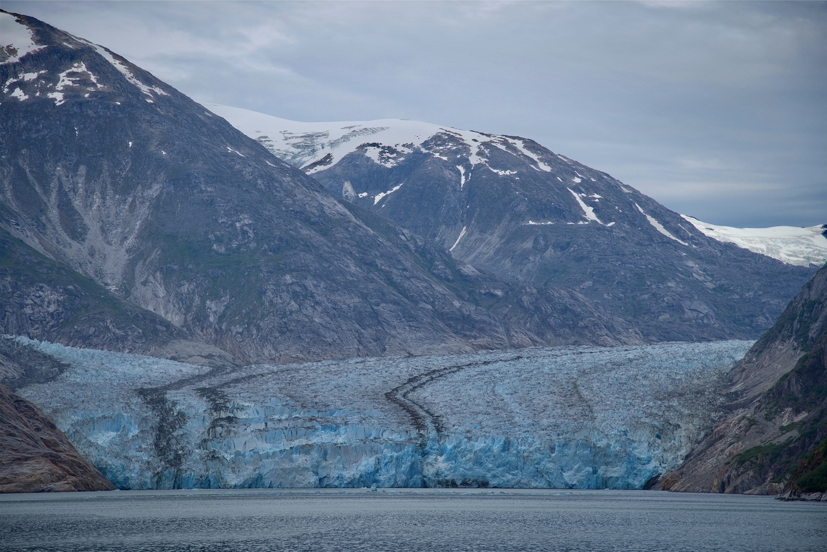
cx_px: 414
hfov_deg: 17.1
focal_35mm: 120
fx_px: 2757
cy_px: 276
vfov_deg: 11.4
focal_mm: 120
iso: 100
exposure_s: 1/250
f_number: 6.3
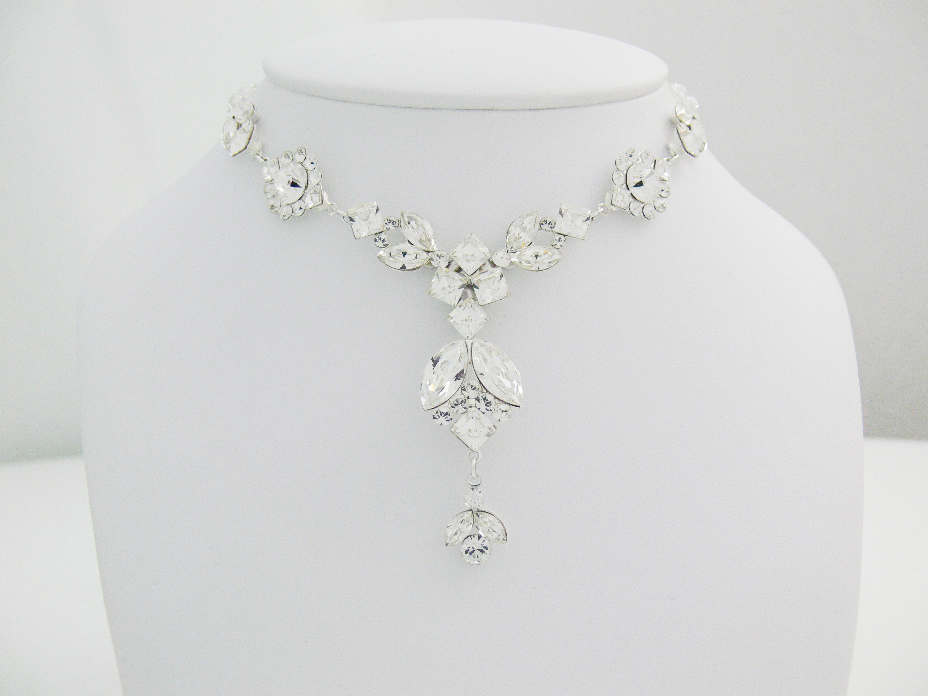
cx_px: 464
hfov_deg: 50.1
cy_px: 348
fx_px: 992
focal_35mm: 37
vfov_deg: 38.7
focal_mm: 7.9
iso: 200
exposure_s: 1/20
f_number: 2.8
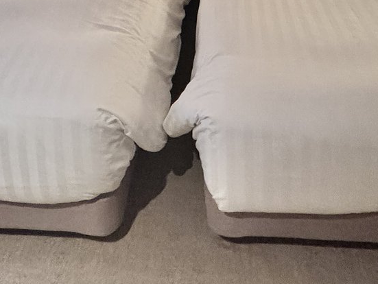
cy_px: -94
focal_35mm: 39
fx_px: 426
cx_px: 185
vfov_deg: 29.1
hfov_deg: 47.8
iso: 800
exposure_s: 1/60
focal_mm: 2.22
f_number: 2.2
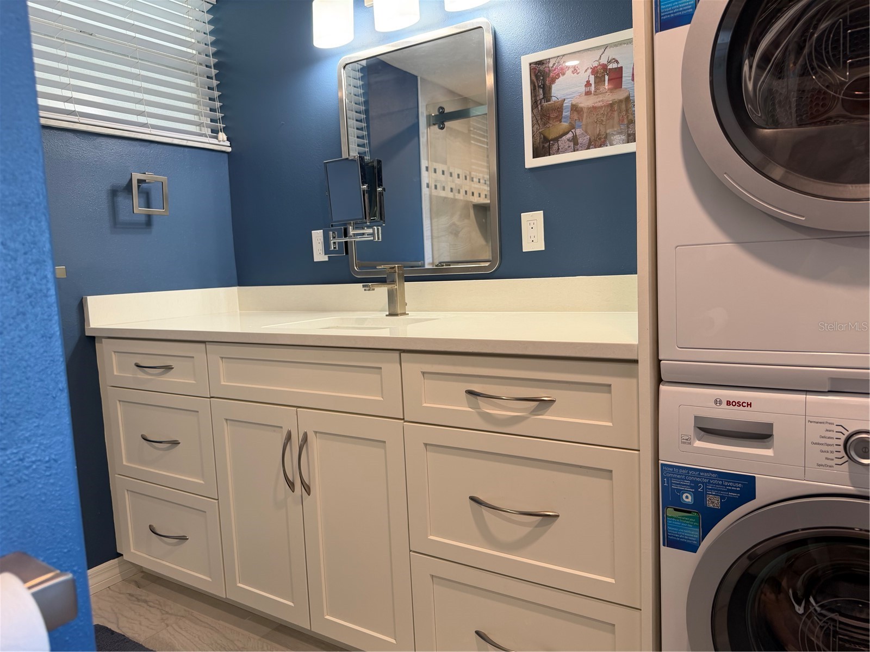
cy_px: 326
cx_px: 435
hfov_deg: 71.6
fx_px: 603
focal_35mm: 24
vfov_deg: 56.8
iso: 100
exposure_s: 1/60
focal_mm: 6.76
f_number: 1.78
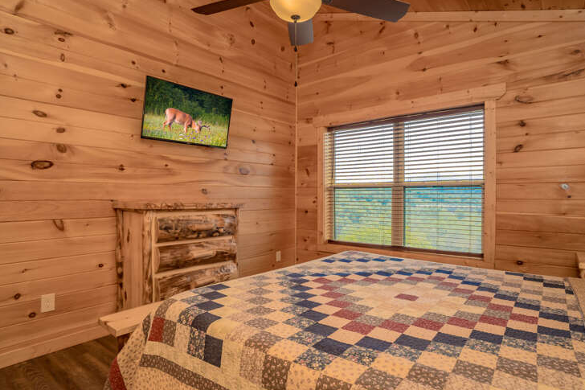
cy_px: 204
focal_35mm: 19
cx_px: 288
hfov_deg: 86.9
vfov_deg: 64.5
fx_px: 309
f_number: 9
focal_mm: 18
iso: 500
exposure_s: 1/160
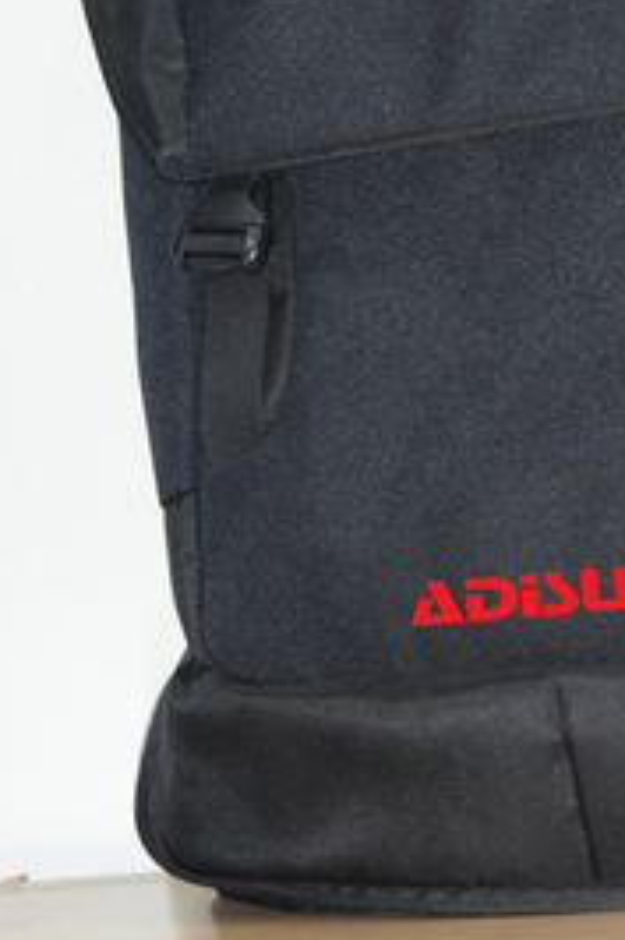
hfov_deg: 9.7
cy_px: 357
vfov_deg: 14.5
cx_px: 574
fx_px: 3676
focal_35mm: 141
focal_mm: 50
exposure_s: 1/60
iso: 3200
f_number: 5.6
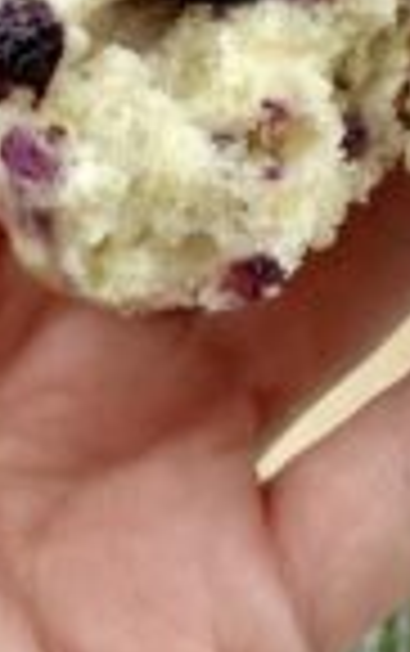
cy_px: -292
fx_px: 3119
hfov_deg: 7.5
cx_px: 372
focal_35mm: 175
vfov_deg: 11.5
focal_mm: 6.86
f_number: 1.78
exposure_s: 1/60
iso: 160
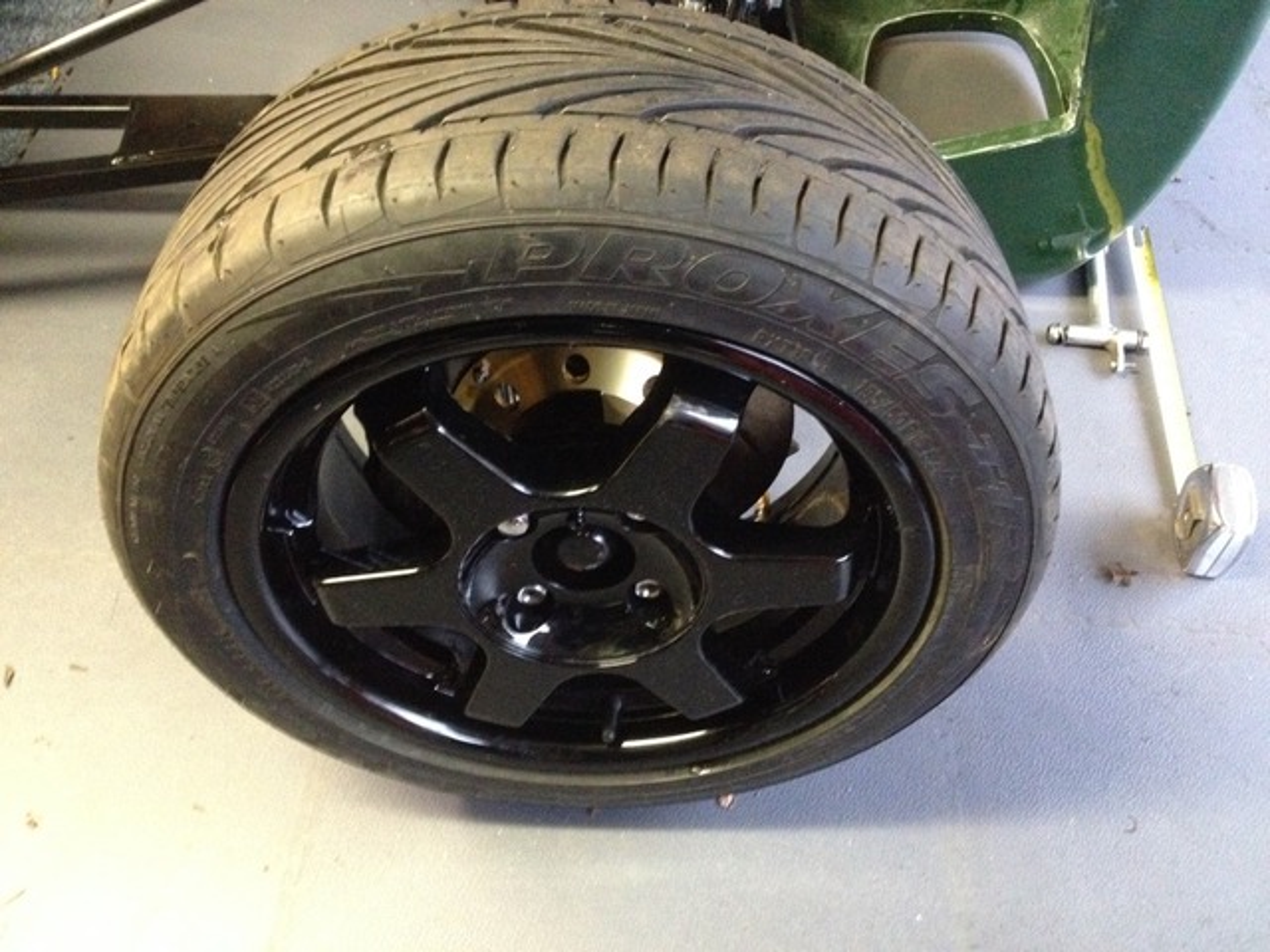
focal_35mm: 35
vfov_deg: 40.7
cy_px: 476
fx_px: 1284
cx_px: 635
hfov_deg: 52.6
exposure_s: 1/15
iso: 640
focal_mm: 4.28
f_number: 2.4
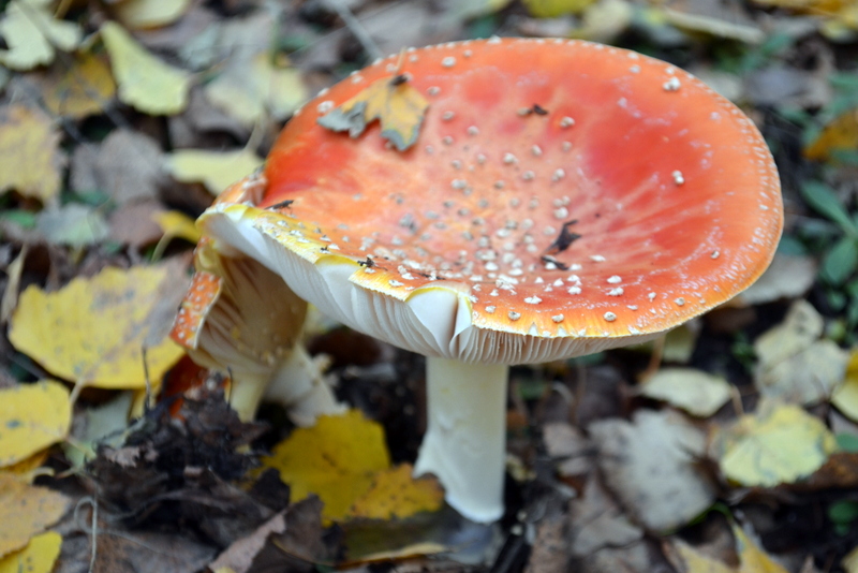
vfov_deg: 16.6
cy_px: 286
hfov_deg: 24.6
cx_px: 429
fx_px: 1967
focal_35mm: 82
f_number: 6.3
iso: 400
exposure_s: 1/60
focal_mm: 55
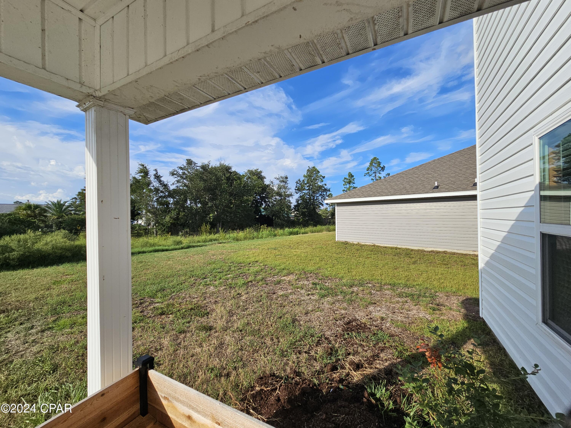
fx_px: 214
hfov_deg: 106.2
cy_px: 214
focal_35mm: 13
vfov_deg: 89.9
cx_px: 286
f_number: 2.2
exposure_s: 1/2544
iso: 50
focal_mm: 2.2
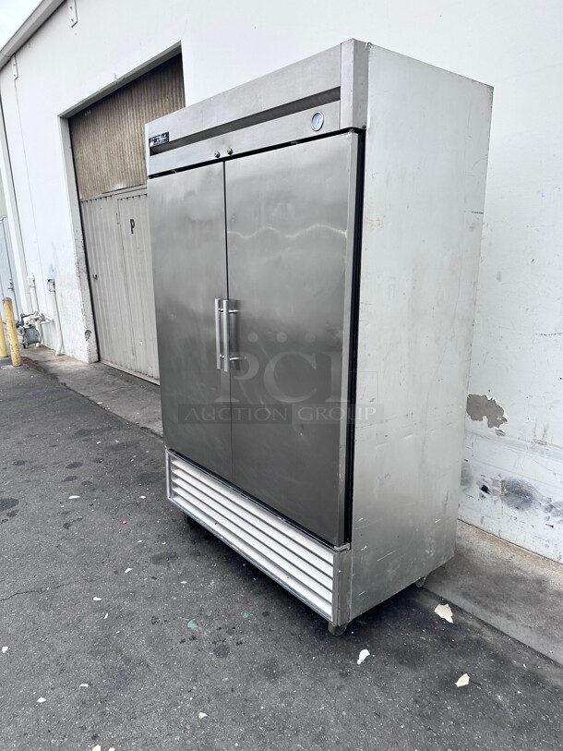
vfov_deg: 71.6
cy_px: 376
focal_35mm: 24
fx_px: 520
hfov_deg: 56.8
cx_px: 282
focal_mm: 6.86
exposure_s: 1/121
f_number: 1.78
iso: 64
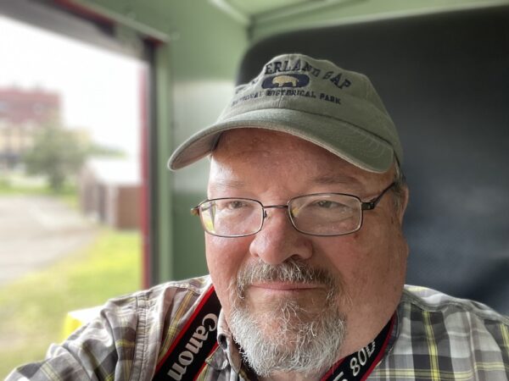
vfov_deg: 46.8
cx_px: 254
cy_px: 190
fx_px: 441
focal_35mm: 30
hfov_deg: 60.0
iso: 100
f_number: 2.2
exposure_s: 1/95
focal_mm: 2.71
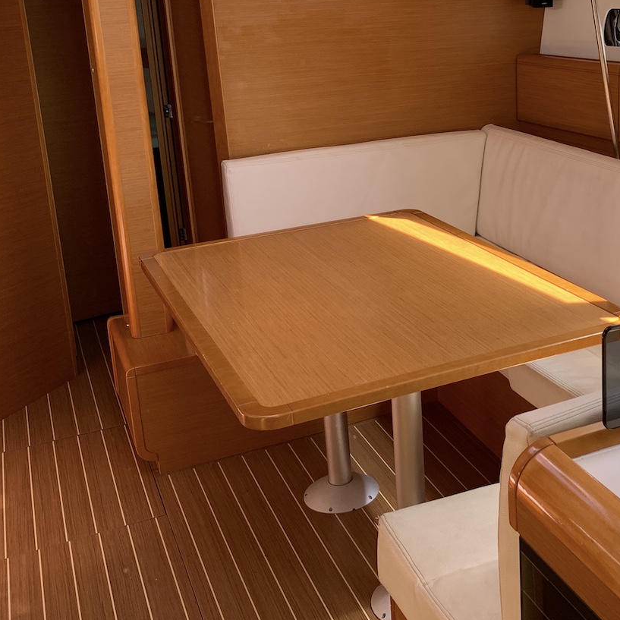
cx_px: 477
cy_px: 216
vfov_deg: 37.2
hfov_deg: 36.5
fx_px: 912
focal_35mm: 45
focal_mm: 4.25
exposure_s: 1/121
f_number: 1.8
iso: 50
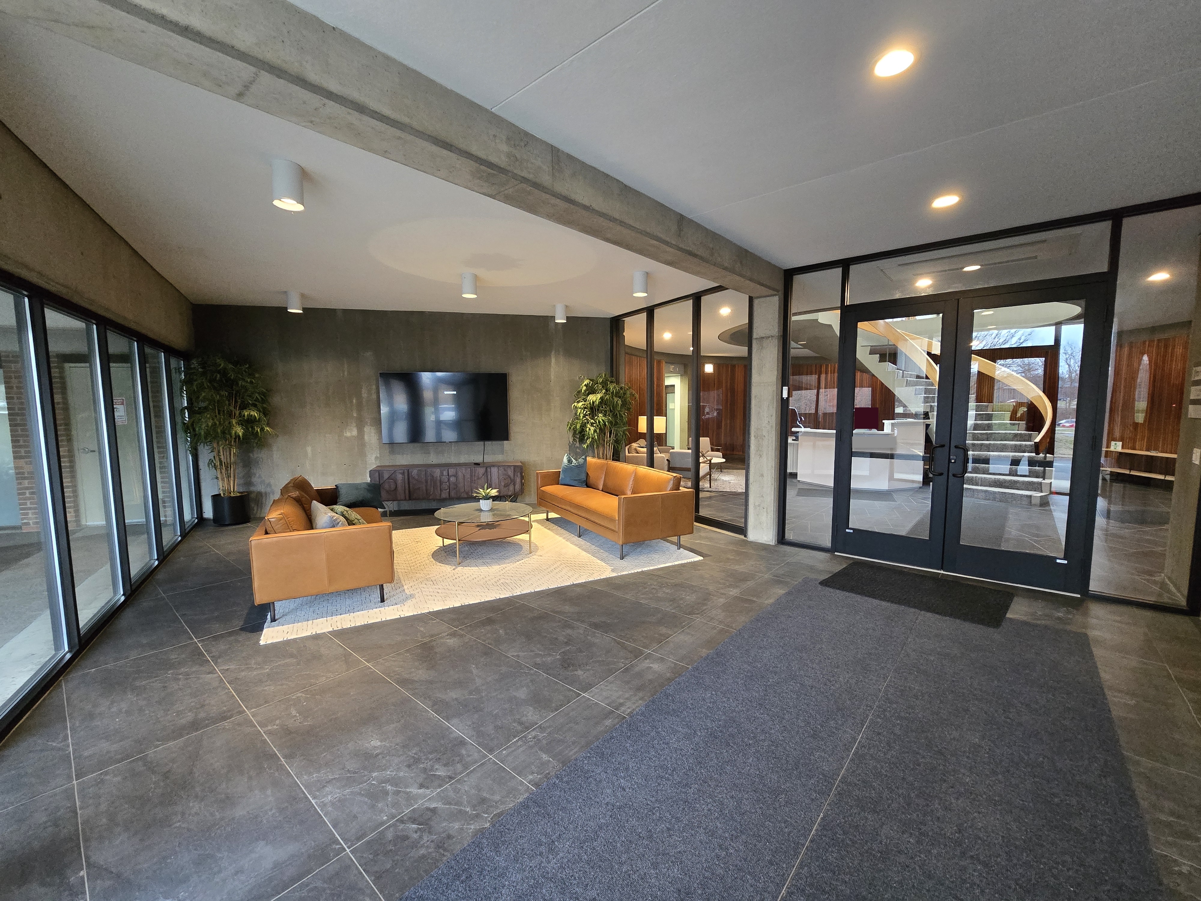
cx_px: 600
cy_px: 450
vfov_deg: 89.9
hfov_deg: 106.2
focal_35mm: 13
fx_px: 451
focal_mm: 2.2
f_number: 2.2
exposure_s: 1/60
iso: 800
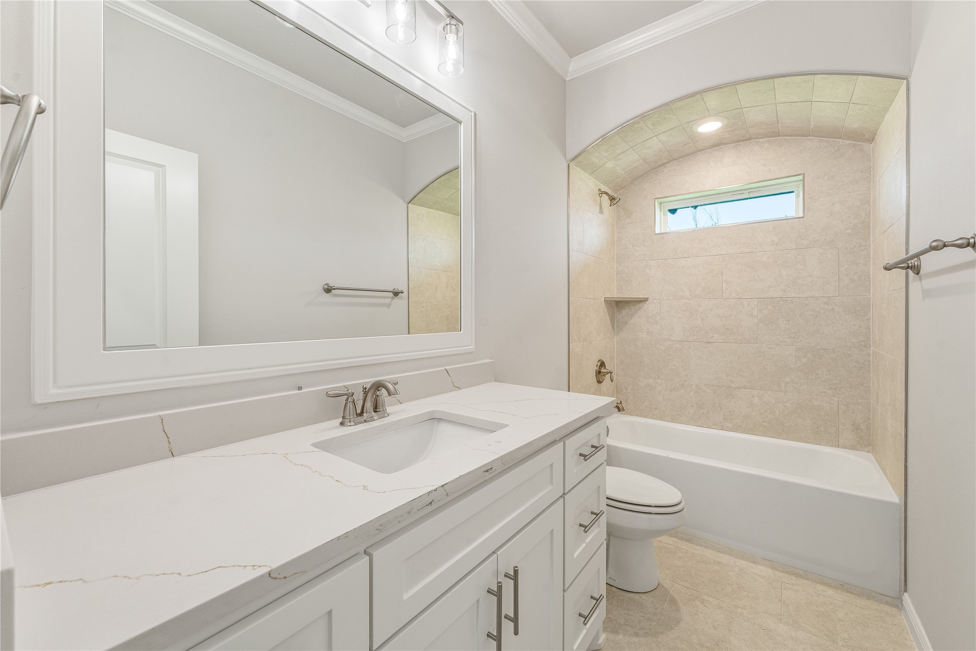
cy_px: 326
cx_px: 488
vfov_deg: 81.2
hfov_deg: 104.3
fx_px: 380
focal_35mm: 14
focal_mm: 14
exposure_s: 1/3
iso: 500
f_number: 9
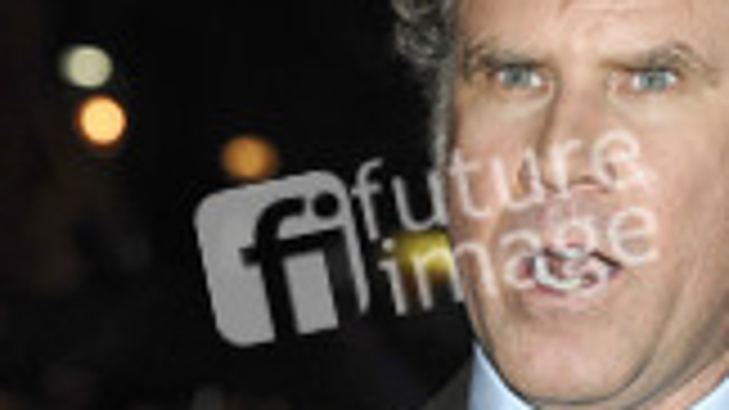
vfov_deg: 3.6
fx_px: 6435
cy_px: 464
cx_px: 558
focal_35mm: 333
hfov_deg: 6.5
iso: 400
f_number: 5.6
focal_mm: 86
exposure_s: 1/160
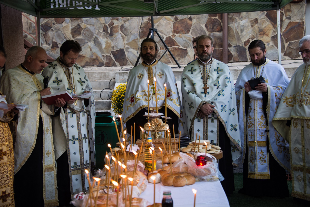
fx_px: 586
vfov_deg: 20.0
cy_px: 104
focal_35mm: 68
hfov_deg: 29.6
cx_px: 155
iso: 400
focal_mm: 68
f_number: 4.8
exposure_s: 1/60
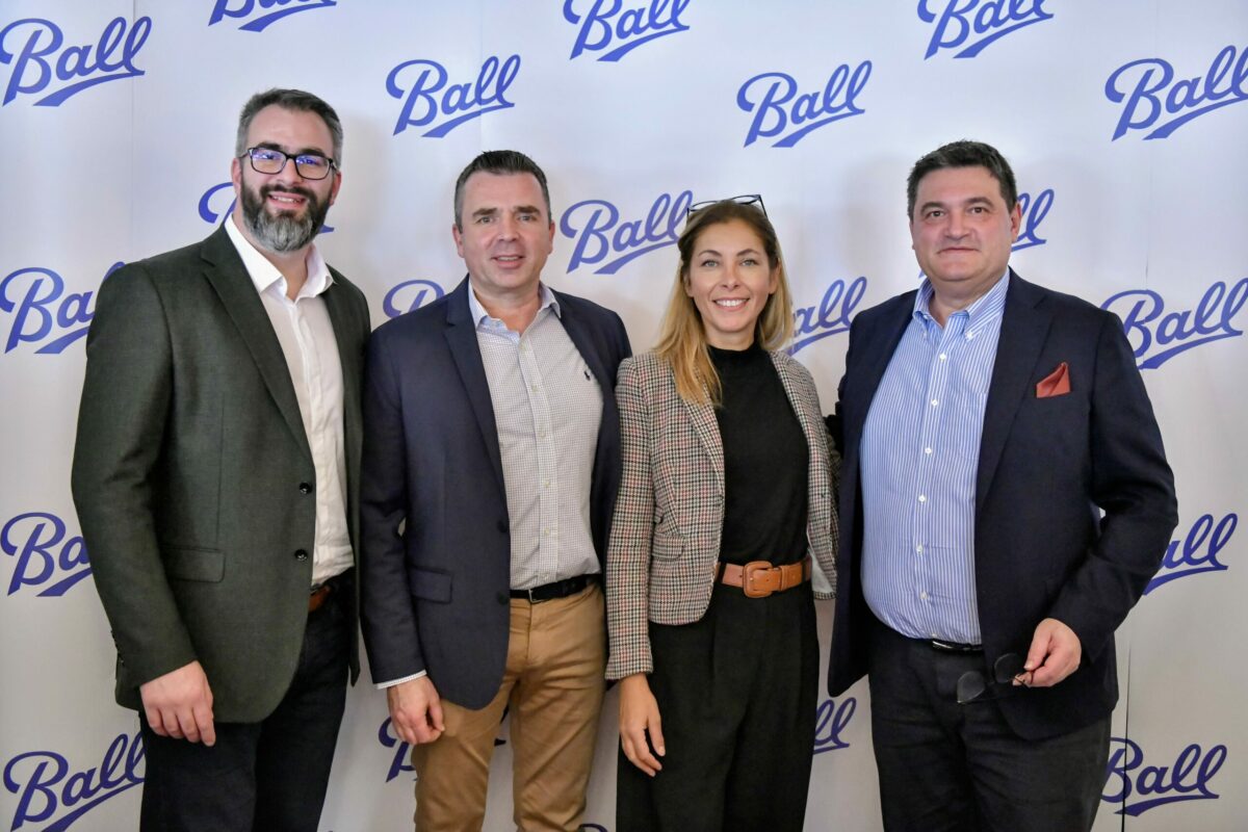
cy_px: 416
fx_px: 1317
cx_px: 624
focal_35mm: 38
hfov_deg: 50.7
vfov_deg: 35.1
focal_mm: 38
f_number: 3.2
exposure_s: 1/160
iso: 5000
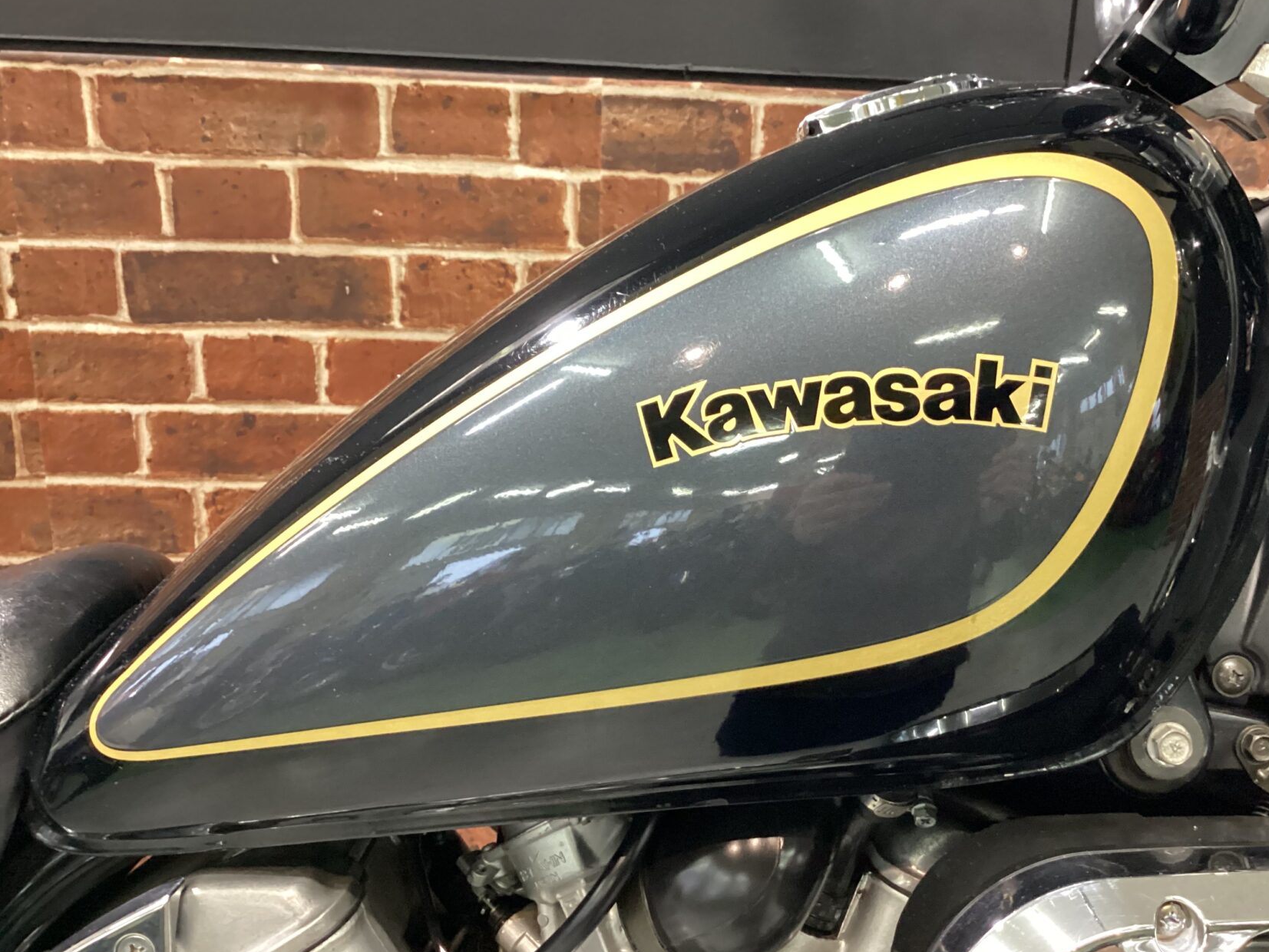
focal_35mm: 36
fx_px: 1320
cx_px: 736
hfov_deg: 51.1
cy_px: 494
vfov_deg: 39.7
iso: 640
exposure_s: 1/30
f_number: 2.4
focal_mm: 3.3
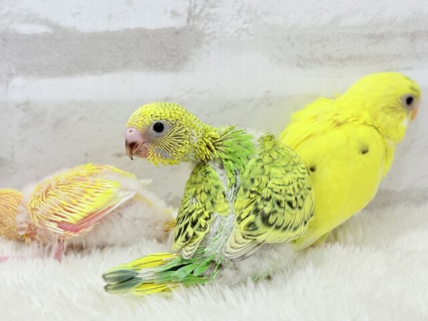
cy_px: 160
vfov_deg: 28.0
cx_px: 214
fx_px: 643
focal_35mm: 52
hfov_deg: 36.8
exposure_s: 1/100
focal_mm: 5.96
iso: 80
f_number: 1.6
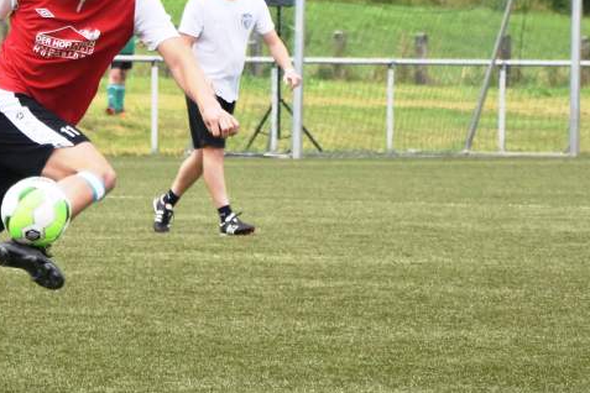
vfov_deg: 2.8
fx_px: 8121
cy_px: 54
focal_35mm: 496
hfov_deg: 4.2
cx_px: 162
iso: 500
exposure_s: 1/1000
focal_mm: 105
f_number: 5.6
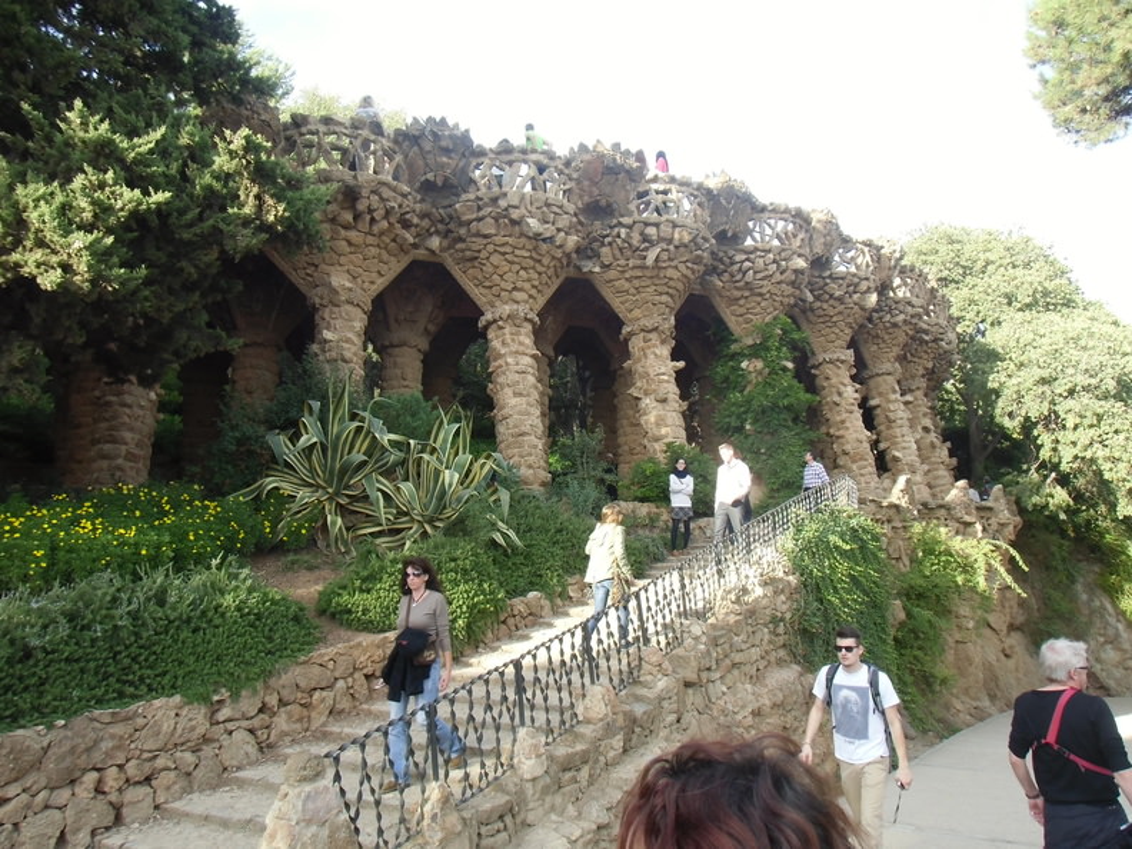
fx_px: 818
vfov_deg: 54.9
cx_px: 566
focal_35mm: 25
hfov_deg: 69.4
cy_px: 424
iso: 64
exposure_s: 1/125
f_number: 3.2
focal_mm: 4.43
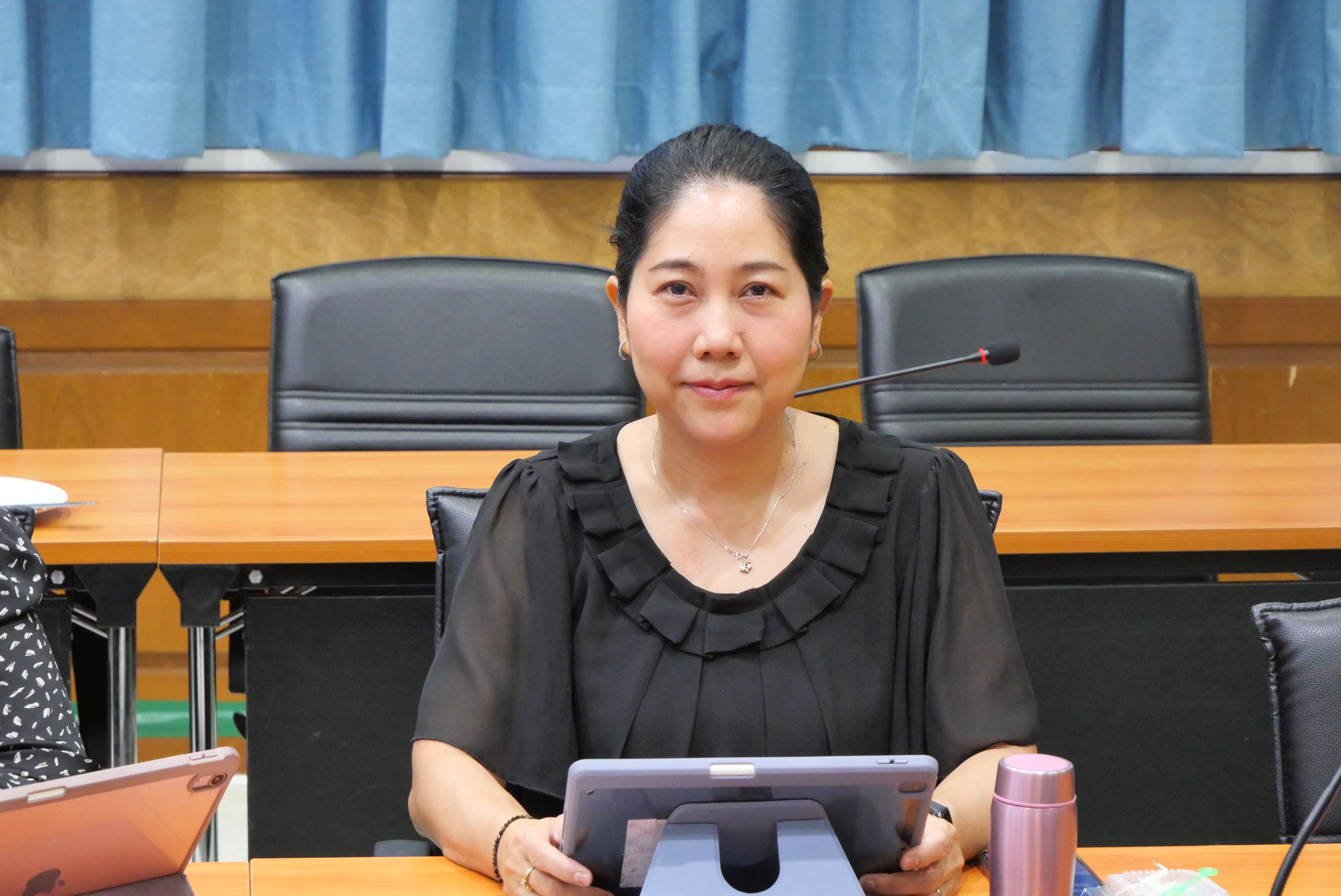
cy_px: 448
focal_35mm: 103
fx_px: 3839
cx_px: 670
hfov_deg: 19.8
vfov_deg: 13.3
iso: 3200
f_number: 5.6
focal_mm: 50
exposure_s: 1/30
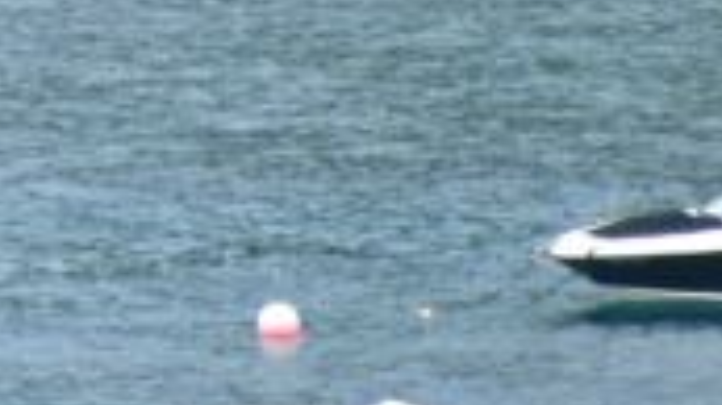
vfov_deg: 0.4
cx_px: -405
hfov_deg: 0.8
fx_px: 53257
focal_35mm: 2784
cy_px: -480
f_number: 6.3
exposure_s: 1/500
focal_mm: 300
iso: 400
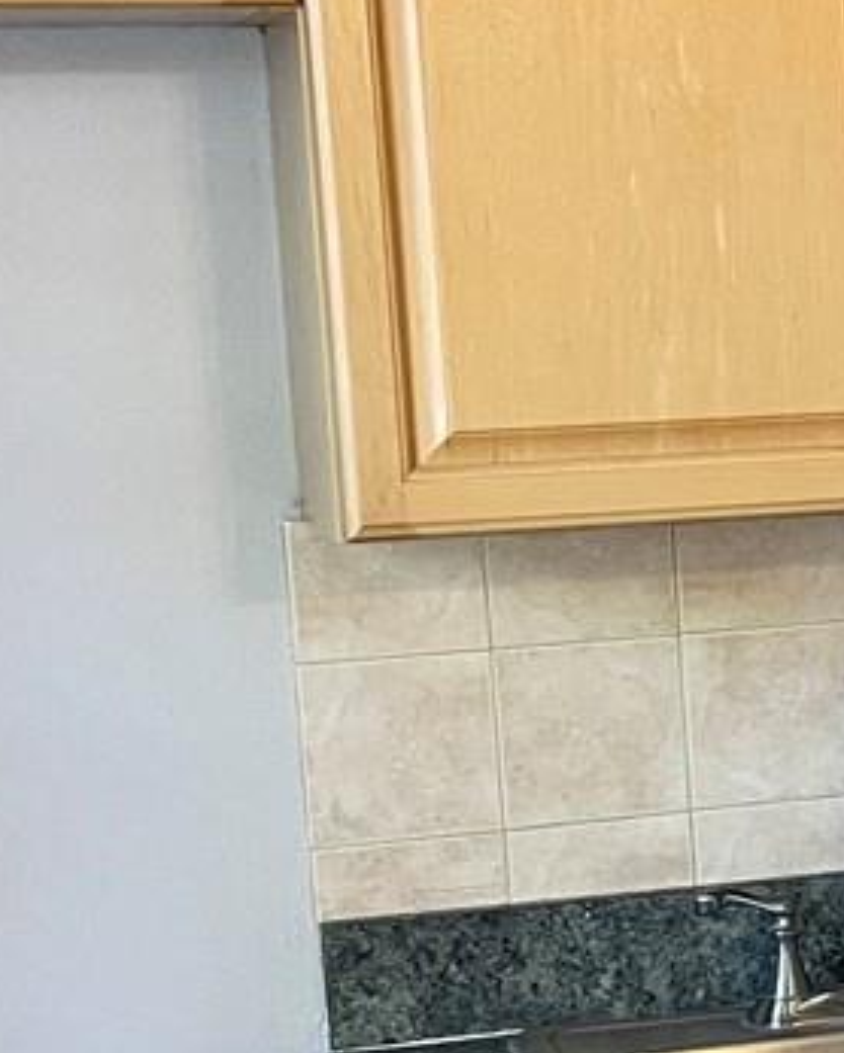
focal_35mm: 117
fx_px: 3650
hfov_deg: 11.9
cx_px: 1630
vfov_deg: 16.4
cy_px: 668
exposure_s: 1/60
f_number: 1.6
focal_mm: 5.1
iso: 160
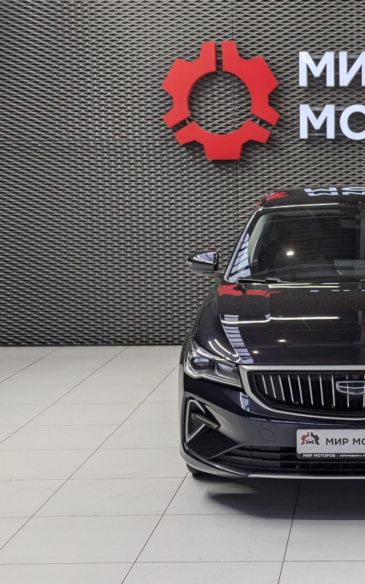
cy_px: 293
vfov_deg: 30.2
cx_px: 367
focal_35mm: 68
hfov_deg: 18.6
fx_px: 1083
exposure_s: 1/122
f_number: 1.85
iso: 42
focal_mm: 6.81
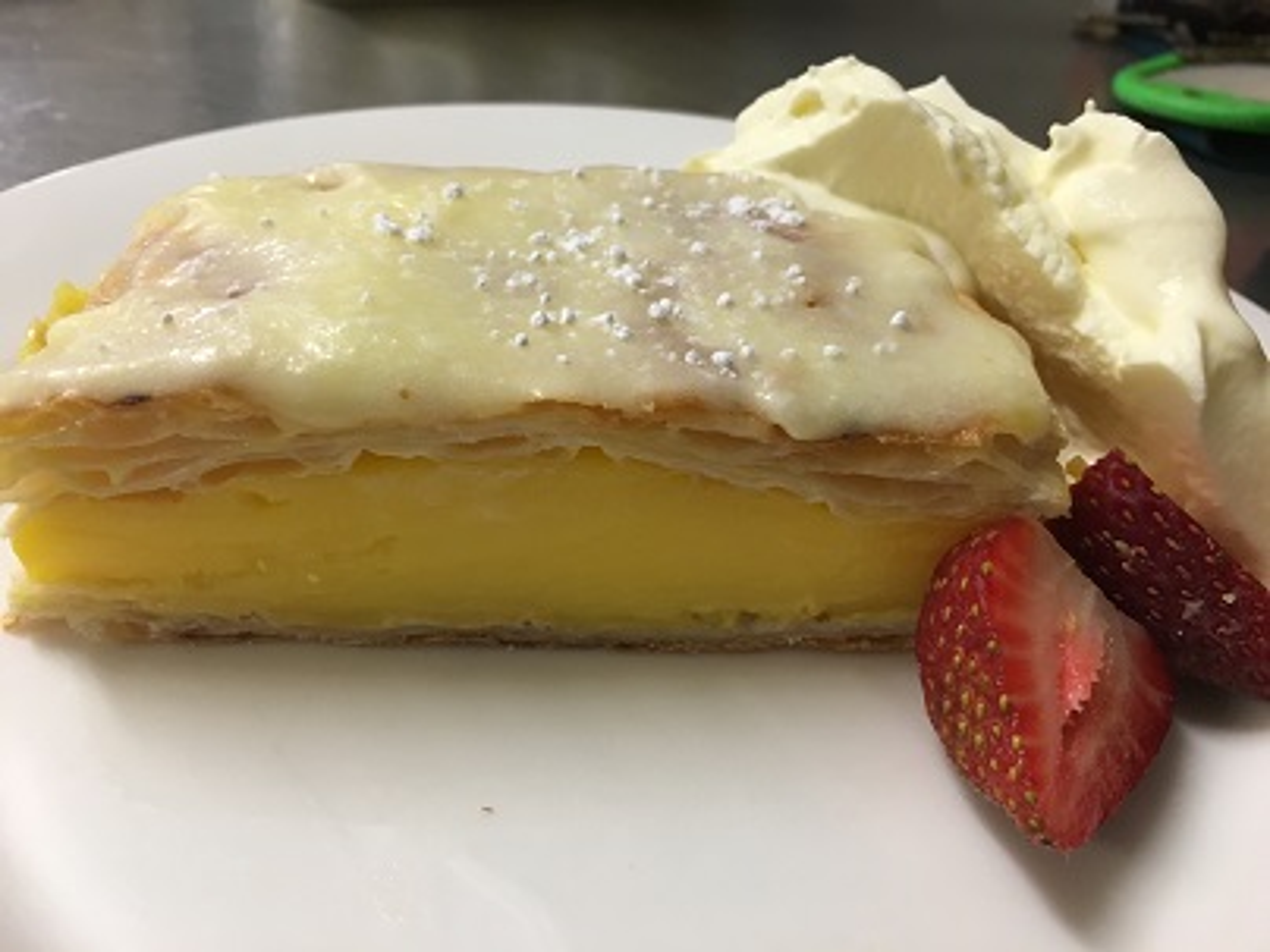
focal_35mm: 29
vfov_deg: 48.2
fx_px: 1064
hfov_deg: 61.7
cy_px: 476
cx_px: 635
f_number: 2.2
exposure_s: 1/33
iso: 100
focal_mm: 4.15
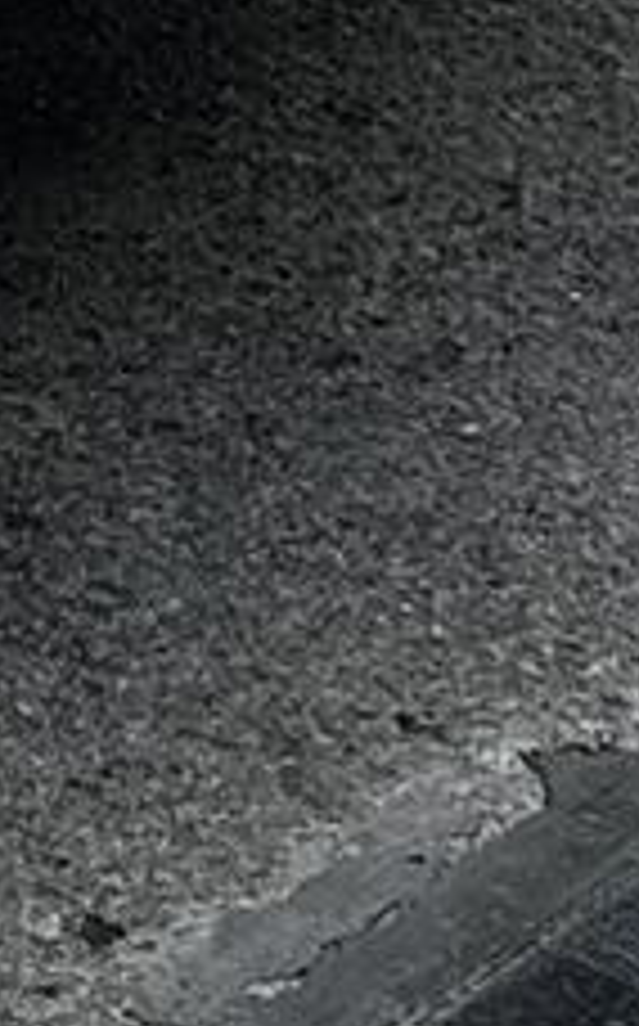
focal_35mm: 248
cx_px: -2214
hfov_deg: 4.7
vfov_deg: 7.6
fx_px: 6928
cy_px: -1894
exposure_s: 1/3077
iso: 50
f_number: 1.5
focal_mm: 5.7
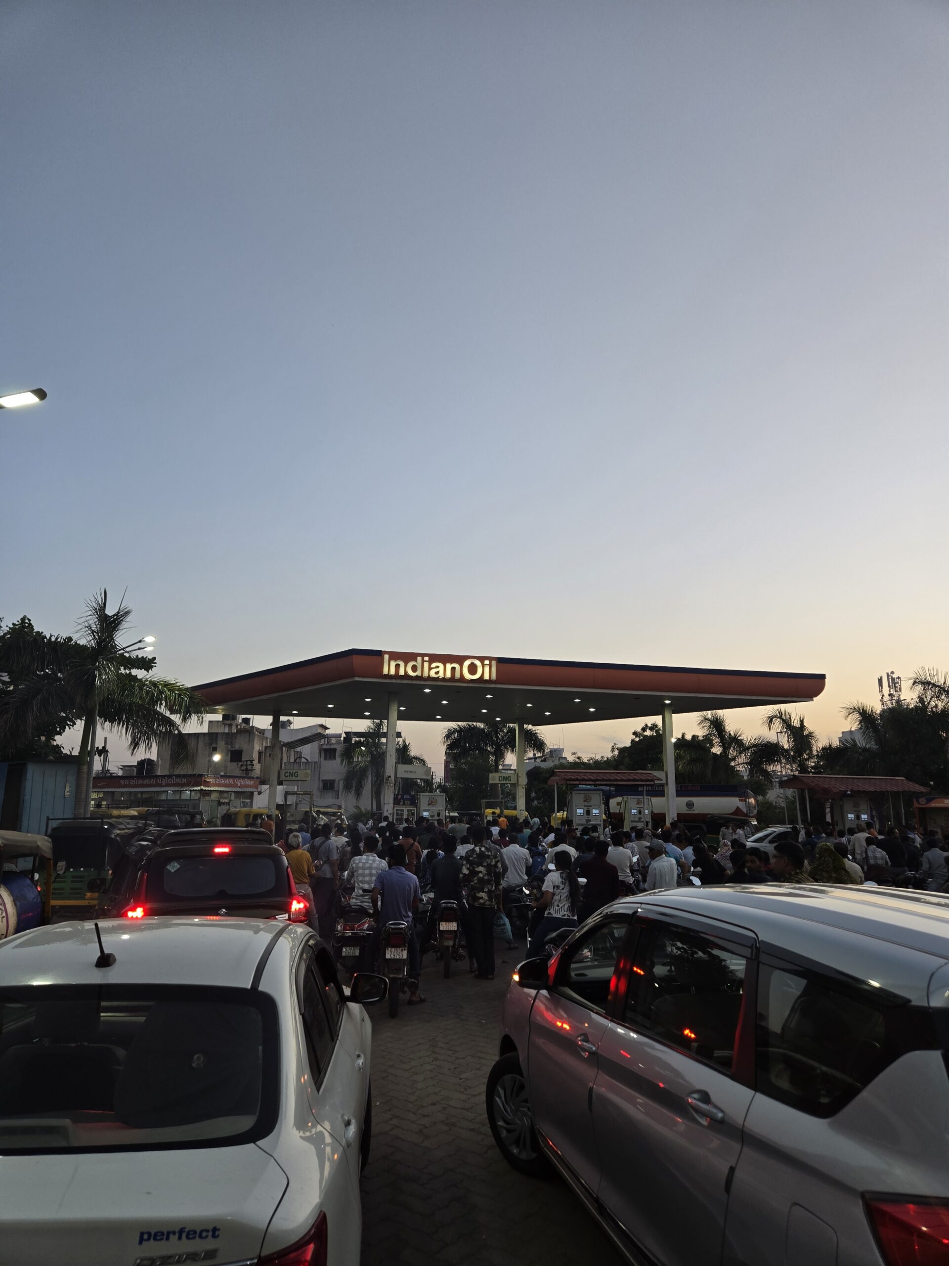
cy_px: 633
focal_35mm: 23
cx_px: 474
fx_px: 841
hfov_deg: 58.9
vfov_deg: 73.9
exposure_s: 1/100
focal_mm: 5.4
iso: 50
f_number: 1.8
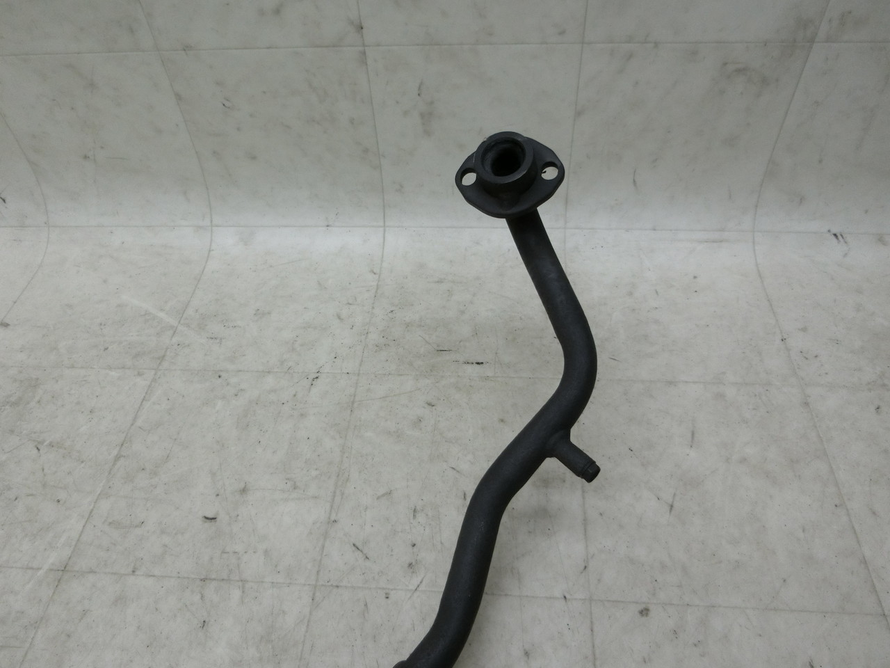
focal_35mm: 25
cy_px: 334
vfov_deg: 54.9
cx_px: 445
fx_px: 643
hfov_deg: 69.4
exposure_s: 1/125
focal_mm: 4.5
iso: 320
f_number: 3.5
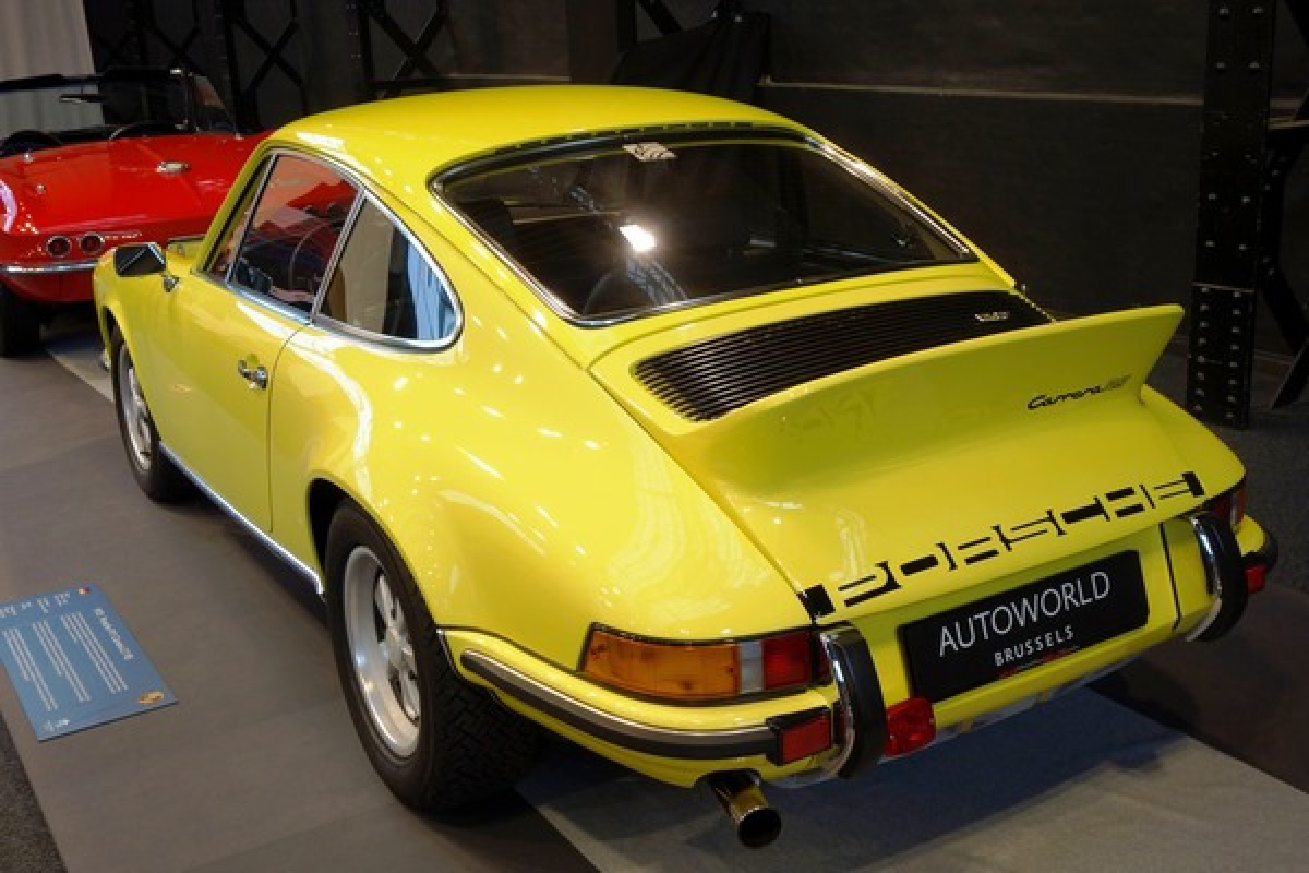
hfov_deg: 47.4
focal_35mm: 41
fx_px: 1491
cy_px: 436
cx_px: 654
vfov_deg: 32.6
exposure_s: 1/50
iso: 125
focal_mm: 15.28
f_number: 2.8
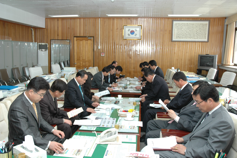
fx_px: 217
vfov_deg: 39.9
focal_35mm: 33
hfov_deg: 57.3
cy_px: 79
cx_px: 118
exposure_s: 1/100
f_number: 5
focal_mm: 22
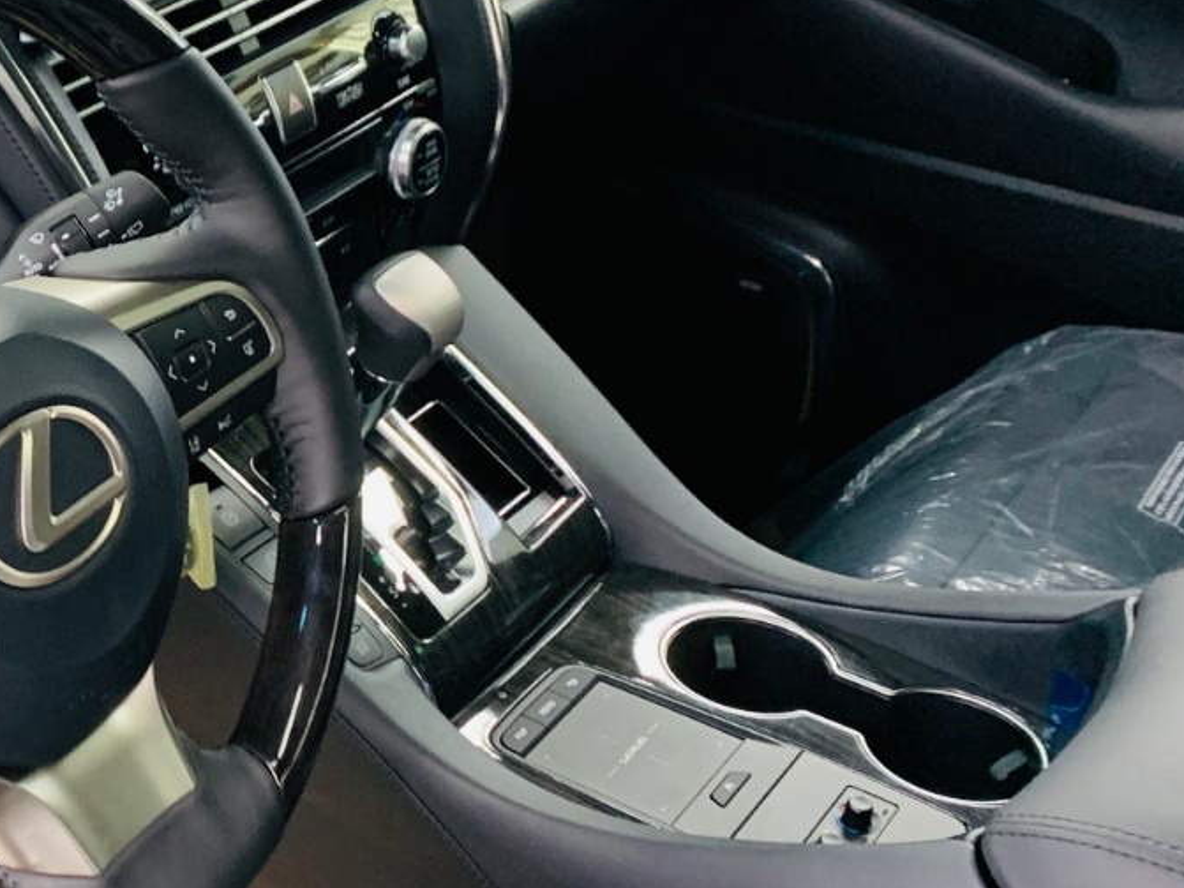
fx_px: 2120
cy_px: 385
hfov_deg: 29.3
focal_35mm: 62
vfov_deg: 23.6
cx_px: 19
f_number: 1.8
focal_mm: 4.25
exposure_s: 1/60
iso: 320
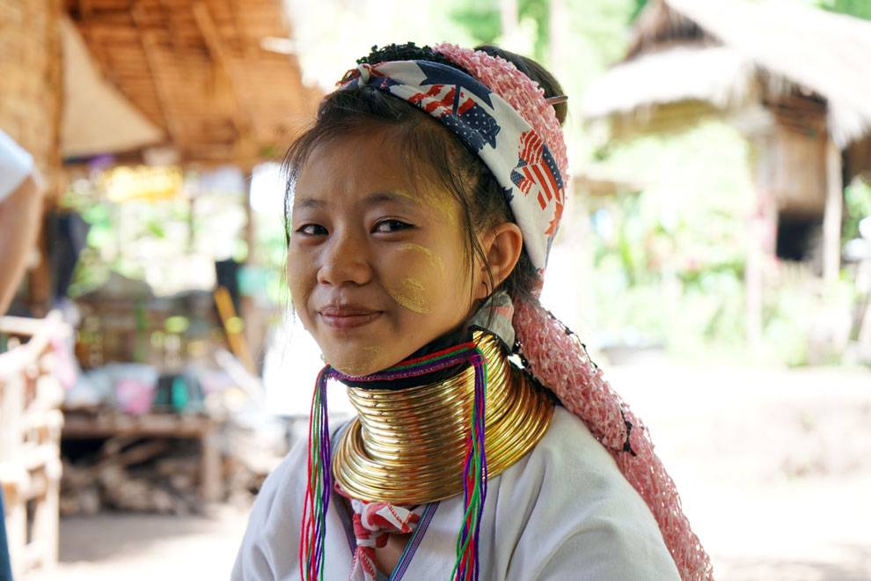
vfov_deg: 19.5
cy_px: 290
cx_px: 436
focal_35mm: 70
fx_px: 1693
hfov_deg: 28.8
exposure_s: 1/160
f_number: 5.6
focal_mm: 70
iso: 500
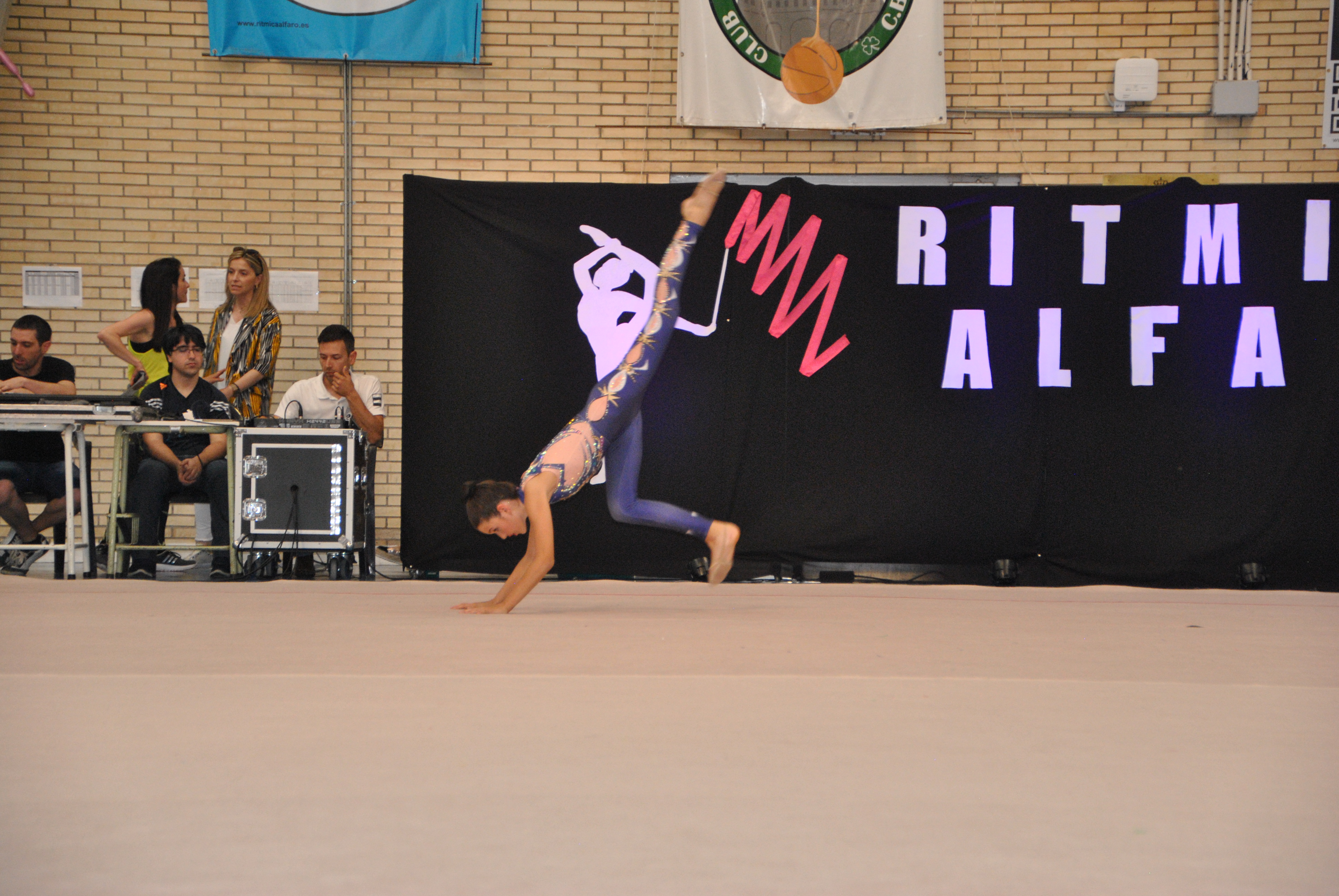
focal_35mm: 112
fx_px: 4189
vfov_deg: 12.2
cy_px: 448
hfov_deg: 18.2
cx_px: 670
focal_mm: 75
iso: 800
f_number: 5.3
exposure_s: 1/160
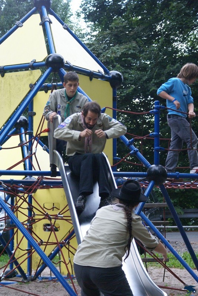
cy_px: 148
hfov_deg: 13.1
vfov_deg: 19.4
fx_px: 864
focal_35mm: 105
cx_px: 99
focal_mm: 70
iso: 800
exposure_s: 1/160
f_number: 5.6
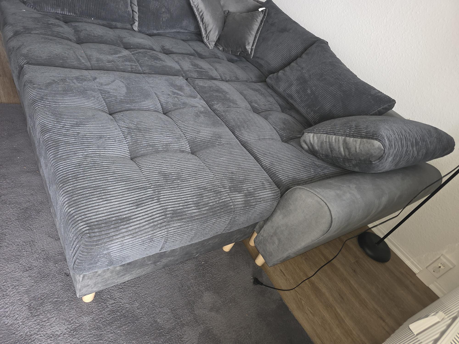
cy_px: 172
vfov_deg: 58.9
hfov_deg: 73.9
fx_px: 305
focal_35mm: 23
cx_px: 230
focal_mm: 6.3
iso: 160
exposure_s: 1/20
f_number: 1.7
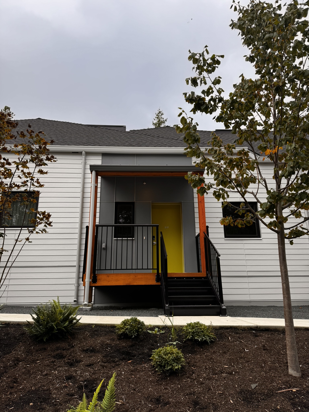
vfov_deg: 71.6
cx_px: 154
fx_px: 286
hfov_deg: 56.8
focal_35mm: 24
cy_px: 206
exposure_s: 1/1193
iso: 80
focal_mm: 6.76
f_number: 1.78
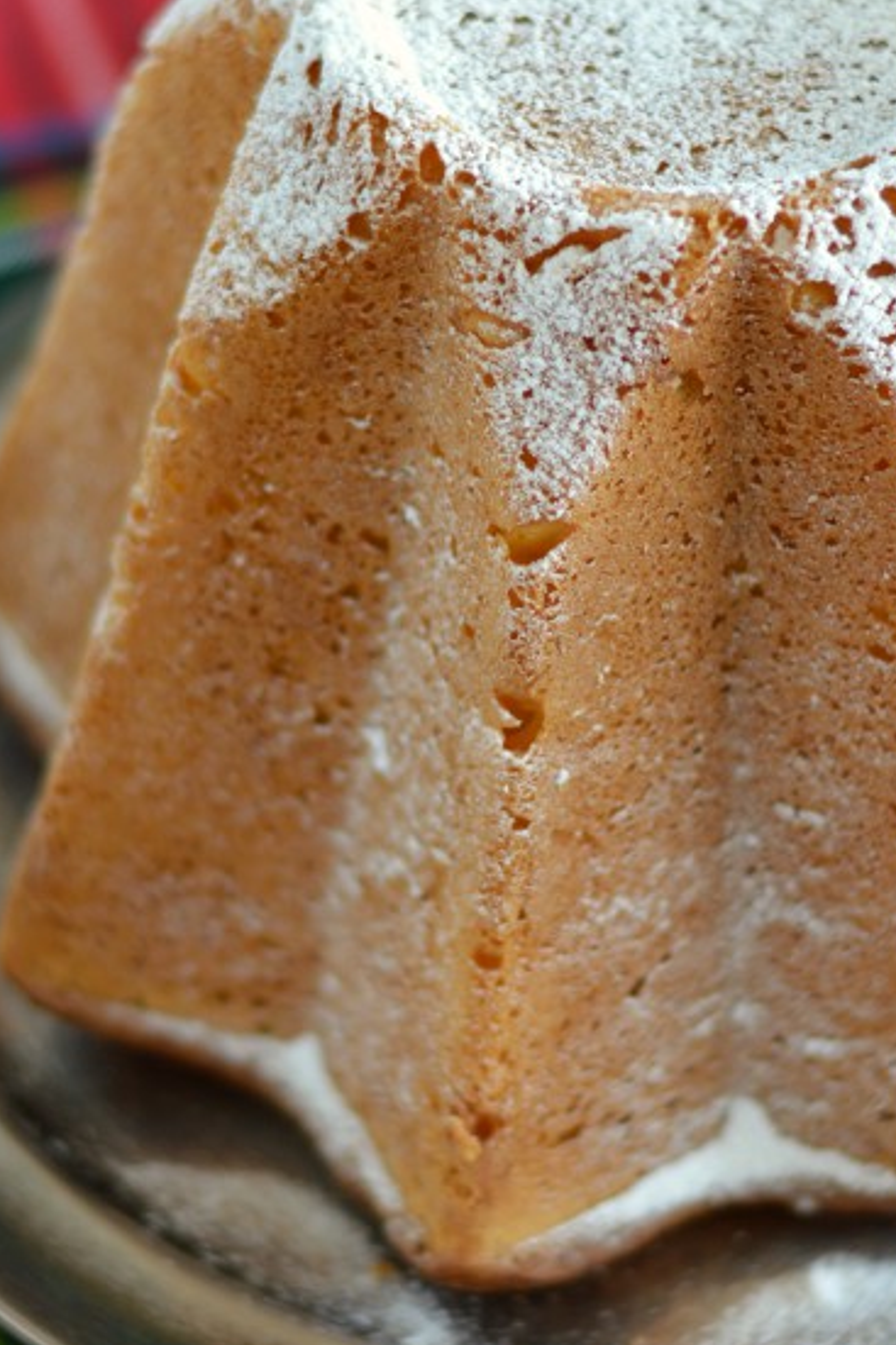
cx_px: 450
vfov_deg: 15.1
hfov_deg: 10.1
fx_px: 5080
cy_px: 571
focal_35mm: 136
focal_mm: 50
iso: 100
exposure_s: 1/4
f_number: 2
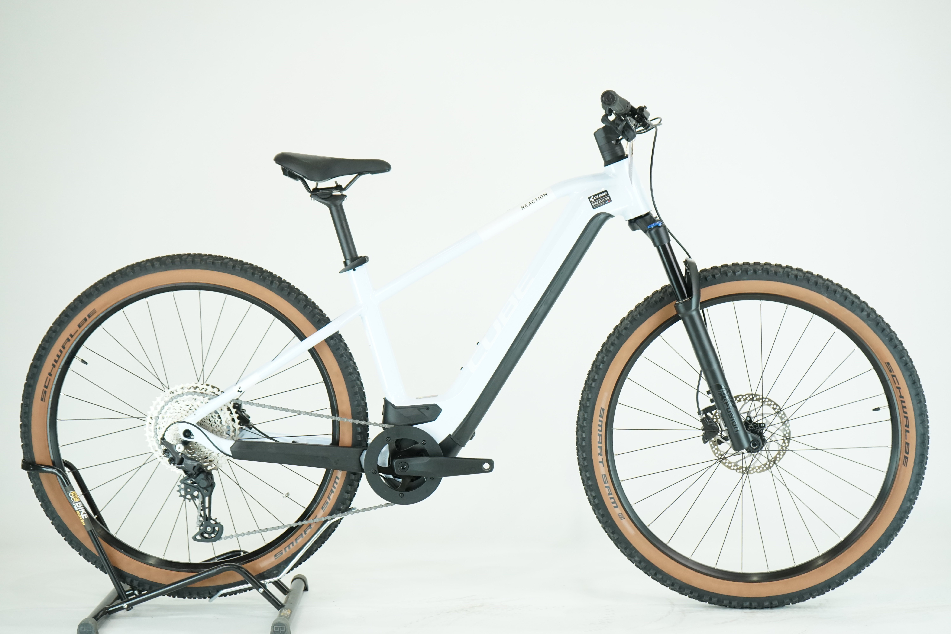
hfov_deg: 33.9
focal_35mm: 59
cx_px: 476
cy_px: 317
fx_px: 1558
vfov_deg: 23.0
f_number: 5.6
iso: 1600
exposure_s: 1/200
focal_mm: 59
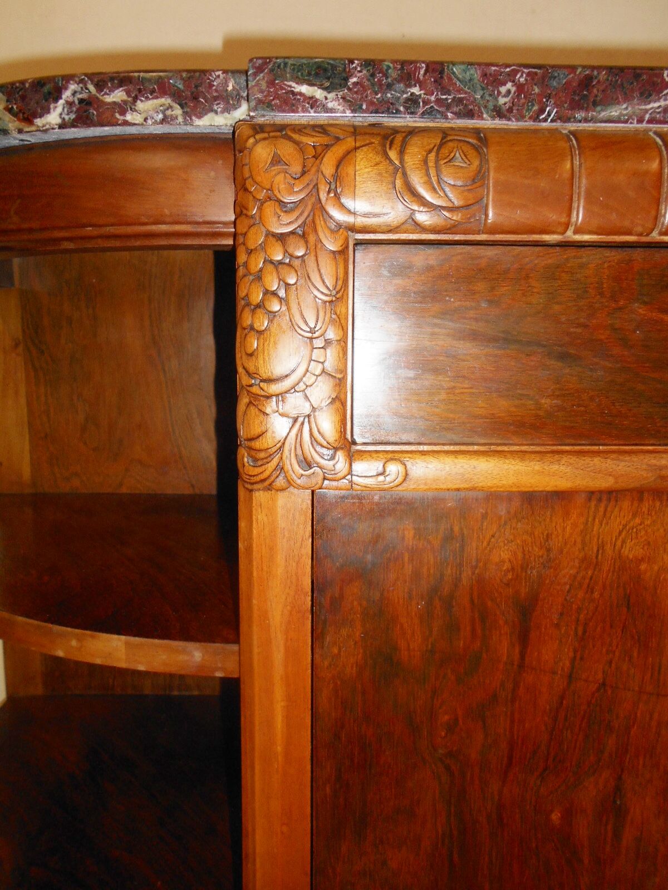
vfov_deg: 67.3
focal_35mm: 26
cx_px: 334
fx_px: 669
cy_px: 445
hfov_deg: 53.1
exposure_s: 1/25
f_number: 3.2
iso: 80
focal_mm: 4.6
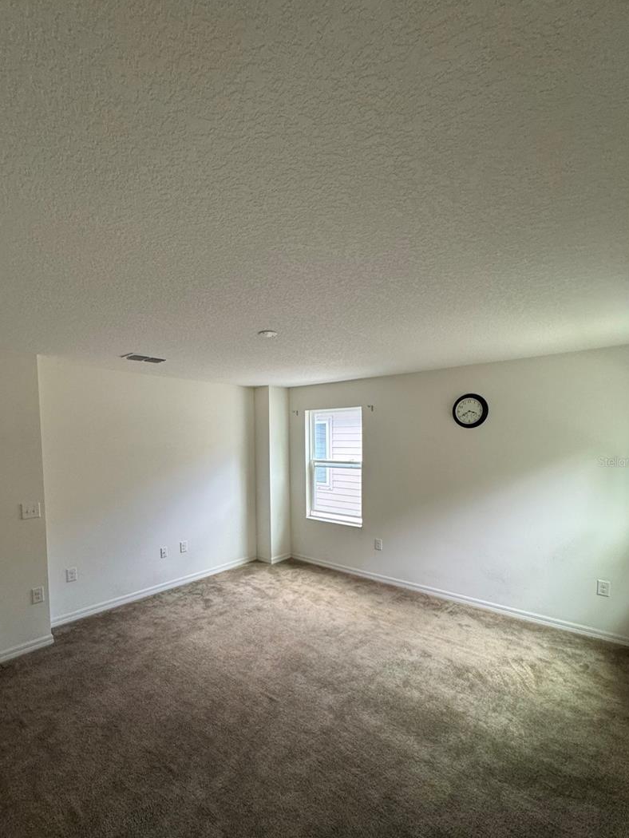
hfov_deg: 78.0
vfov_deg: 94.2
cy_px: 461
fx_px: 387
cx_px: 295
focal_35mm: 16
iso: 200
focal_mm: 2.22
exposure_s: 1/99
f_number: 2.2
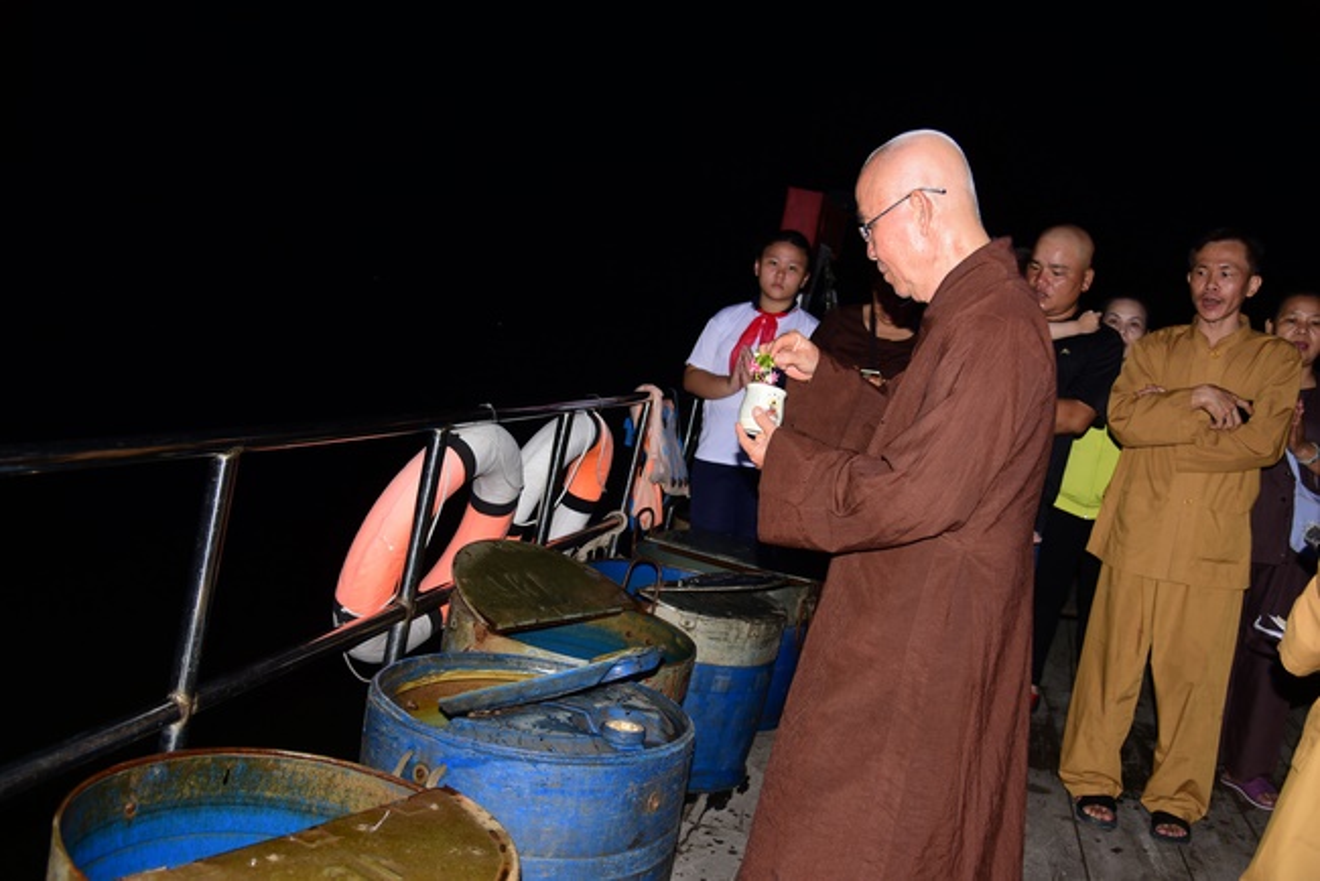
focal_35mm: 35
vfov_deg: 37.9
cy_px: 440
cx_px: 660
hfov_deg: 54.4
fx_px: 1284
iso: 320
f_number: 4
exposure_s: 1/60
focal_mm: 35
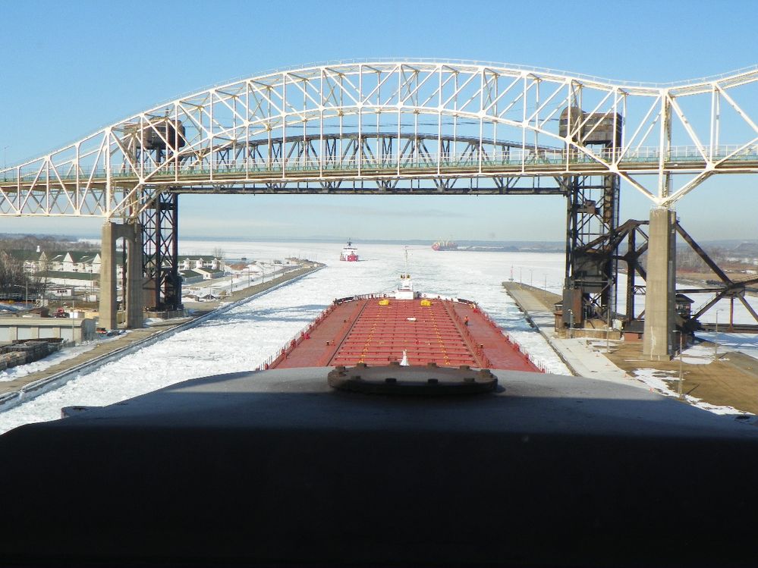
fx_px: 1182
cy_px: 284
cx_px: 379
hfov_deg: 35.5
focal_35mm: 54
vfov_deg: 27.0
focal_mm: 9.6
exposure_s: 1/800
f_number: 3.5
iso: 64
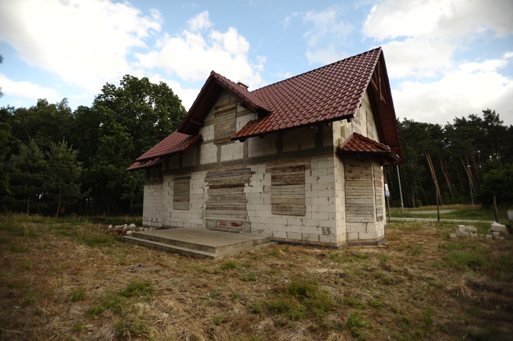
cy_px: 170
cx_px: 256
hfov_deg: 93.3
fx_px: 242
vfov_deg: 70.4
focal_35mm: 17
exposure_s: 1/8000
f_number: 2.8
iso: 1400
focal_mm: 17
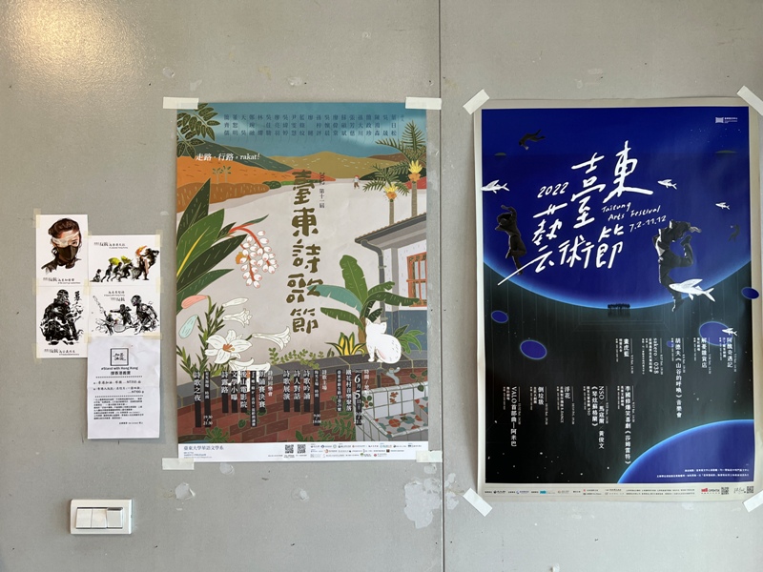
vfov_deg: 53.1
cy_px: 286
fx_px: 573
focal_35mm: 26
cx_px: 382
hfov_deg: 67.3
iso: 125
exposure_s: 1/120
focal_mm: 5.7
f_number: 1.5
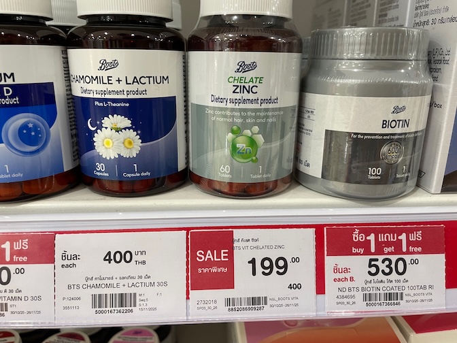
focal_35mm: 26
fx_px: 343
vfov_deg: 53.1
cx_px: 228
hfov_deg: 67.3
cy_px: 172
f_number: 1.6
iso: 125
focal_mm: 4.2
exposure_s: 1/50
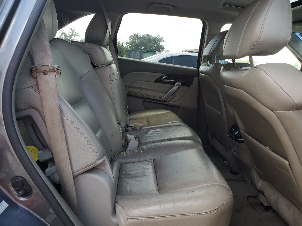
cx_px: 151
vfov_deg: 53.1
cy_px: 113
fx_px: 227
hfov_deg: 67.3
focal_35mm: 26
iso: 50
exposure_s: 1/123
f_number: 1.5
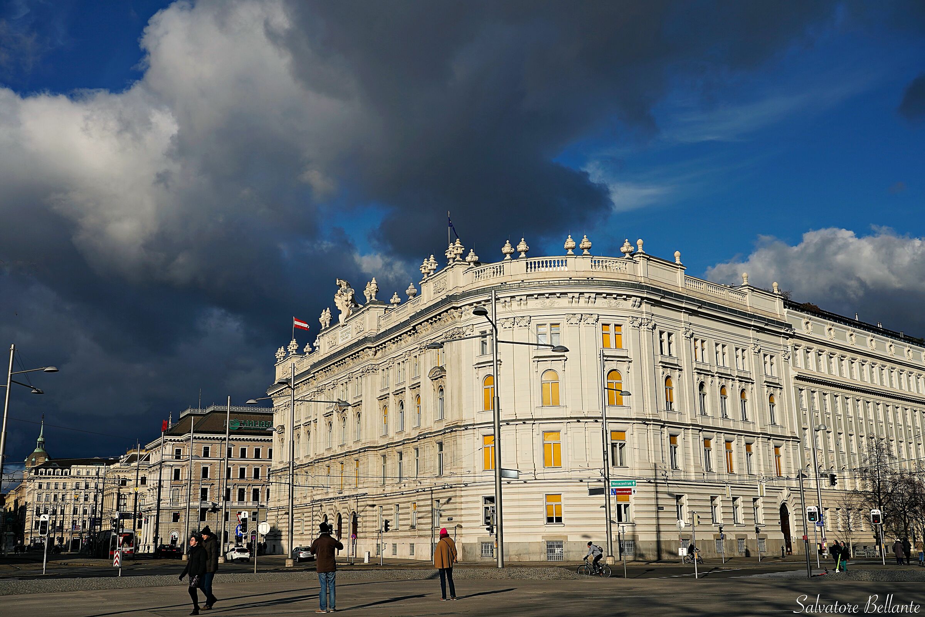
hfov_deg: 53.1
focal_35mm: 36
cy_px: 308
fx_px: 925
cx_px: 462
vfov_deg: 36.9
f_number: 16
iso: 100
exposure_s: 1/160
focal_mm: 36
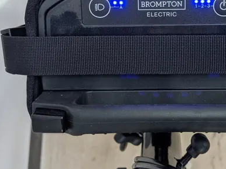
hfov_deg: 33.8
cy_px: 49
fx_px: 365
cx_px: 163
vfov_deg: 25.9
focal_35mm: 56
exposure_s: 1/30
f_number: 1.73
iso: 59
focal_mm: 4.38
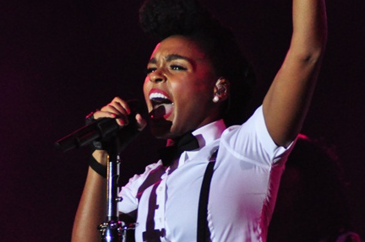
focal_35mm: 556
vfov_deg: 2.5
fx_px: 5631
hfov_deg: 3.7
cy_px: 167
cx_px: 166
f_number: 3.2
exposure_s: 1/200
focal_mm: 200
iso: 2500
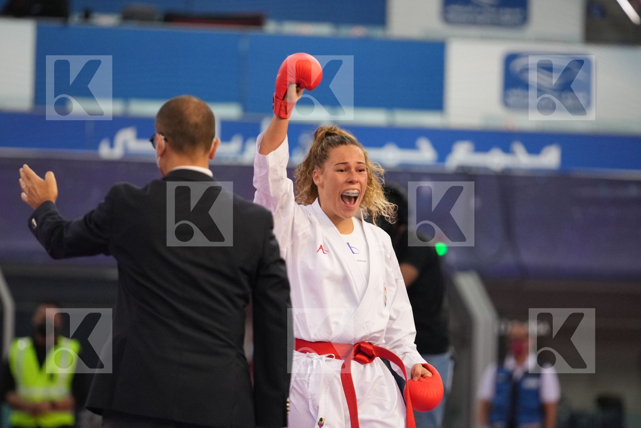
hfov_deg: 6.9
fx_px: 5341
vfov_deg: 4.6
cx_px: 320
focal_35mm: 300
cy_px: 214
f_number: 2.8
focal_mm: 200
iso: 2500
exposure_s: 1/1000
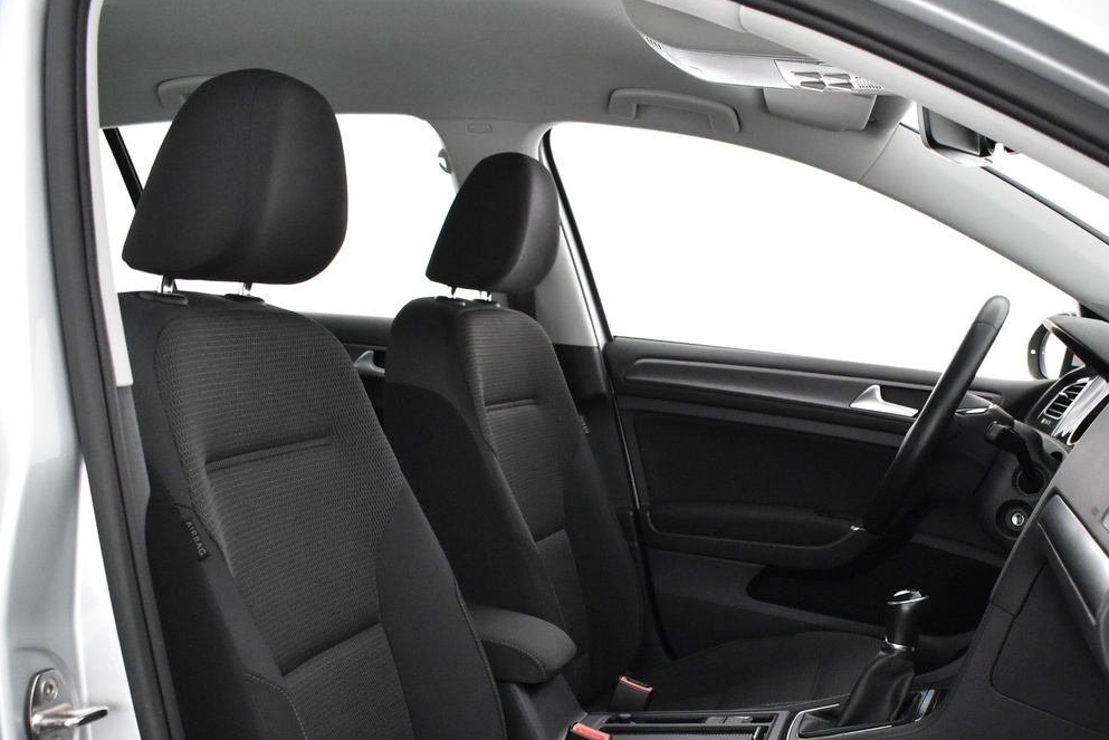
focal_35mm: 44
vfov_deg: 29.8
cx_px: 682
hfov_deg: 44.2
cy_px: 599
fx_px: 1356
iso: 3200
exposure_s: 1/60
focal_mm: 18
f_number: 4
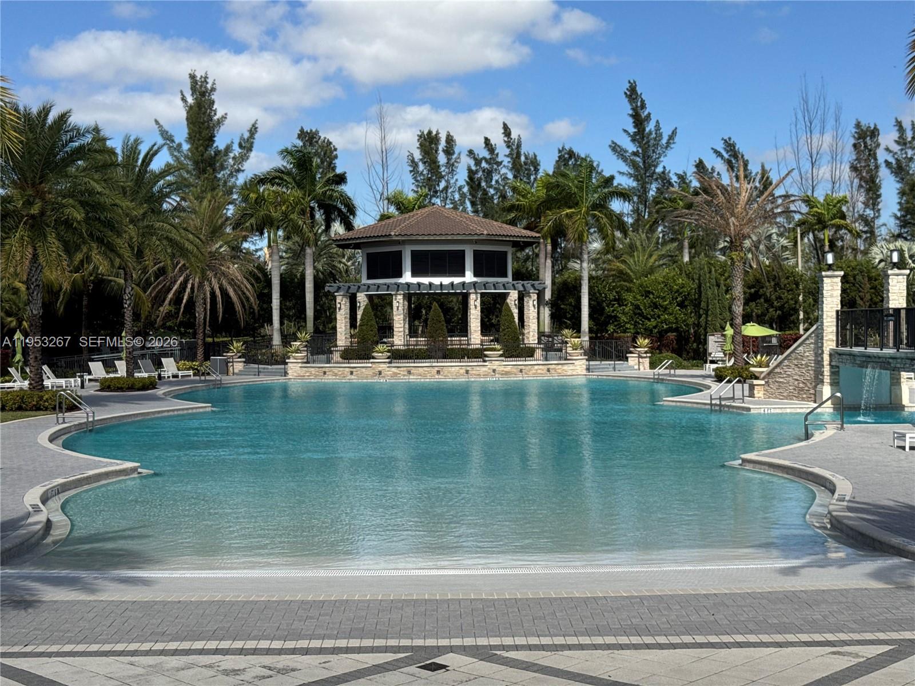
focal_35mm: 48
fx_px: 1269
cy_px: 343
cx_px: 458
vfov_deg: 30.3
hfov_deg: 39.7
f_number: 1.78
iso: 64
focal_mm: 6.76
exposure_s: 1/5376
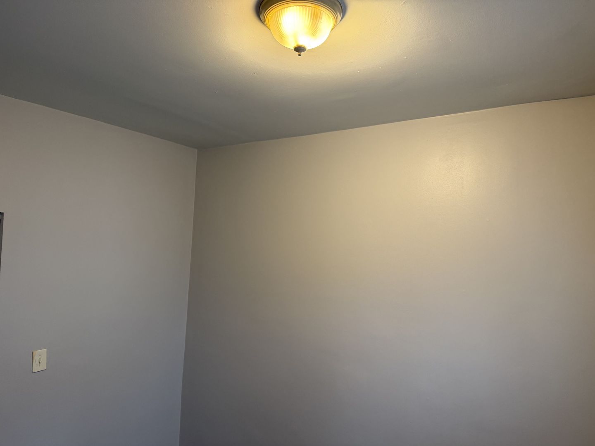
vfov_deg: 56.8
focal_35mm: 24
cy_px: 223
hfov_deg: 71.6
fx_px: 413
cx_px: 298
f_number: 1.78
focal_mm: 6.76
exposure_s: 1/60
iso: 125
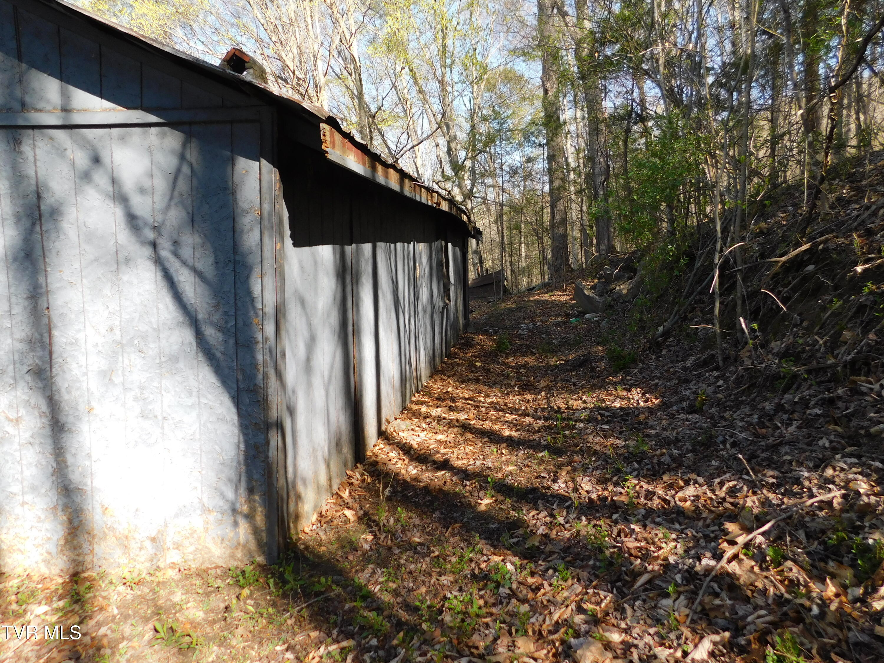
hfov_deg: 73.9
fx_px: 587
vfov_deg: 58.9
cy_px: 332
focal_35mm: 23
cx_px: 442
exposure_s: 1/320
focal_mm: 4
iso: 125
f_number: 3
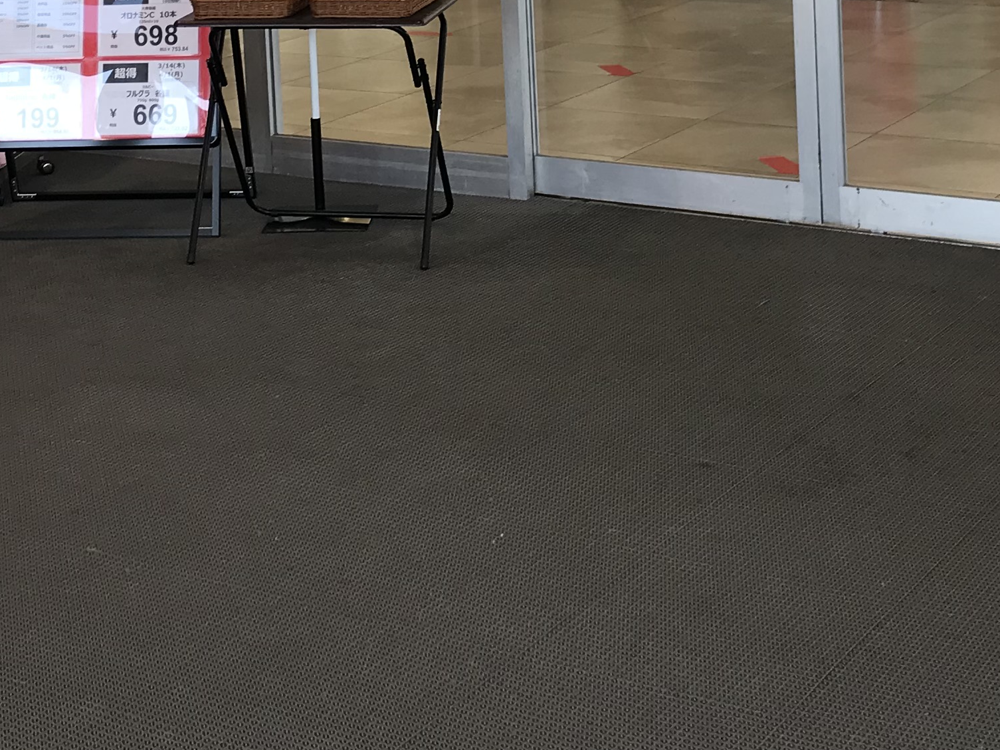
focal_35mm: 75
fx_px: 2167
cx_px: 421
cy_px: -96
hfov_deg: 26.0
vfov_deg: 18.8
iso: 20
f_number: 1.8
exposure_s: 1/168
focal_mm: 3.99
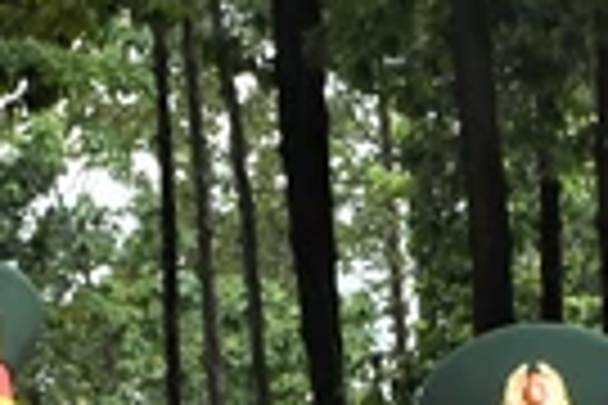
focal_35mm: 284
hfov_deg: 7.2
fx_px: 4796
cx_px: 777
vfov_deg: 4.8
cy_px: 637
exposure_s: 1/100
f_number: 13
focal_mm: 32
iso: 1000
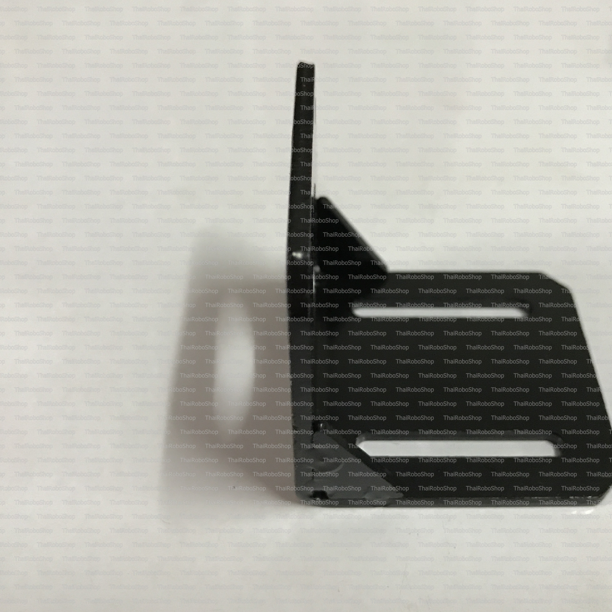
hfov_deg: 48.4
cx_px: 338
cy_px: 306
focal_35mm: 34
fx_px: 680
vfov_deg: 48.5
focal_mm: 3.99
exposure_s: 1/17
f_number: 1.8
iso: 100
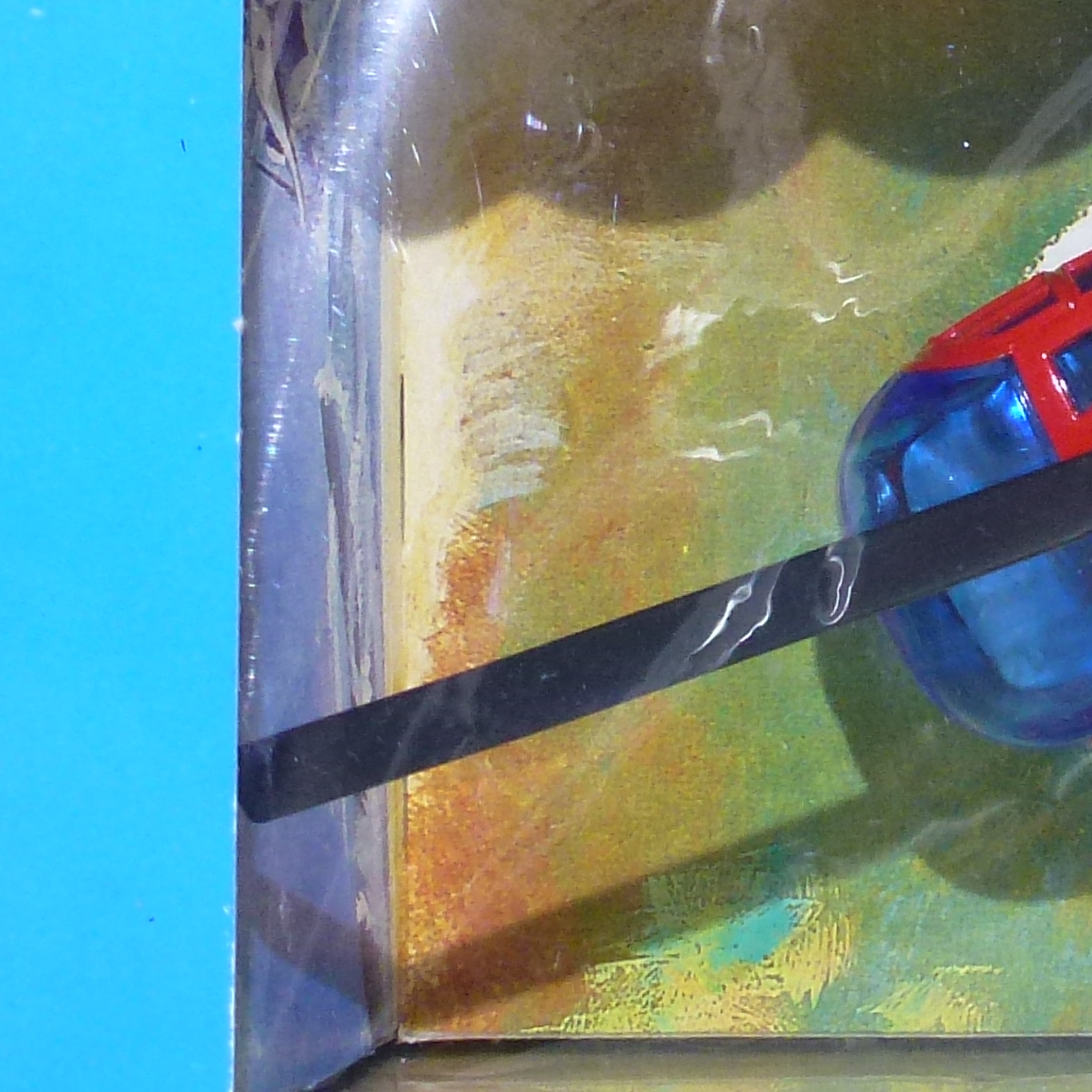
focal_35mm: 109
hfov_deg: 15.2
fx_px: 3890
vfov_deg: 15.8
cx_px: 1462
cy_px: 157
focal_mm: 5.9
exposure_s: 1/15
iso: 200
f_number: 3.6
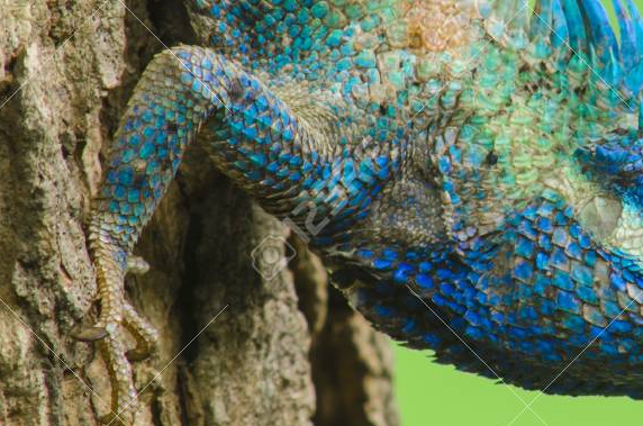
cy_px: 160
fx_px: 18236
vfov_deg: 1.3
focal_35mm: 1023
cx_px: 526
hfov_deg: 2.0
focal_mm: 300
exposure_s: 1/8
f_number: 8
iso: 100
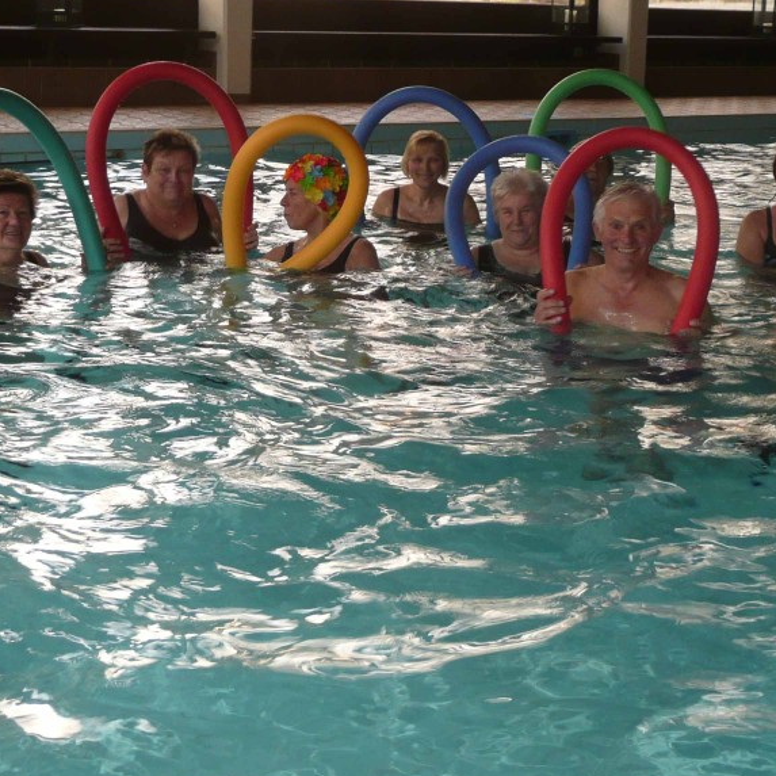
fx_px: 1522
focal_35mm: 60
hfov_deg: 28.5
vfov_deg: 28.5
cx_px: 475
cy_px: 271
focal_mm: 6.2
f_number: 3.8
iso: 125
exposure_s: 1/30
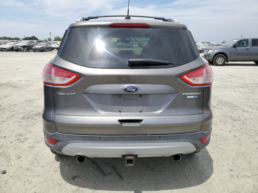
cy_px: 96
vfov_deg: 53.1
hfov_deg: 67.3
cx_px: 129
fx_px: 194
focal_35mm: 26
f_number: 1.5
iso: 50
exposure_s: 1/3333
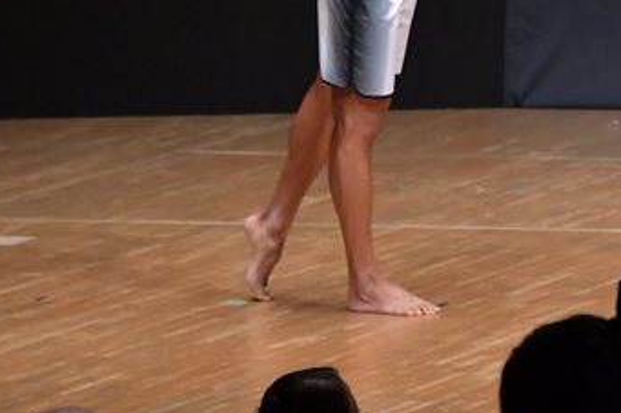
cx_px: 600
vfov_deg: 2.4
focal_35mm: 579
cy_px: 4
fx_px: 9982
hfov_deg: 3.6
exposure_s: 1/400
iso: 6400
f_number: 5.6
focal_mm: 170
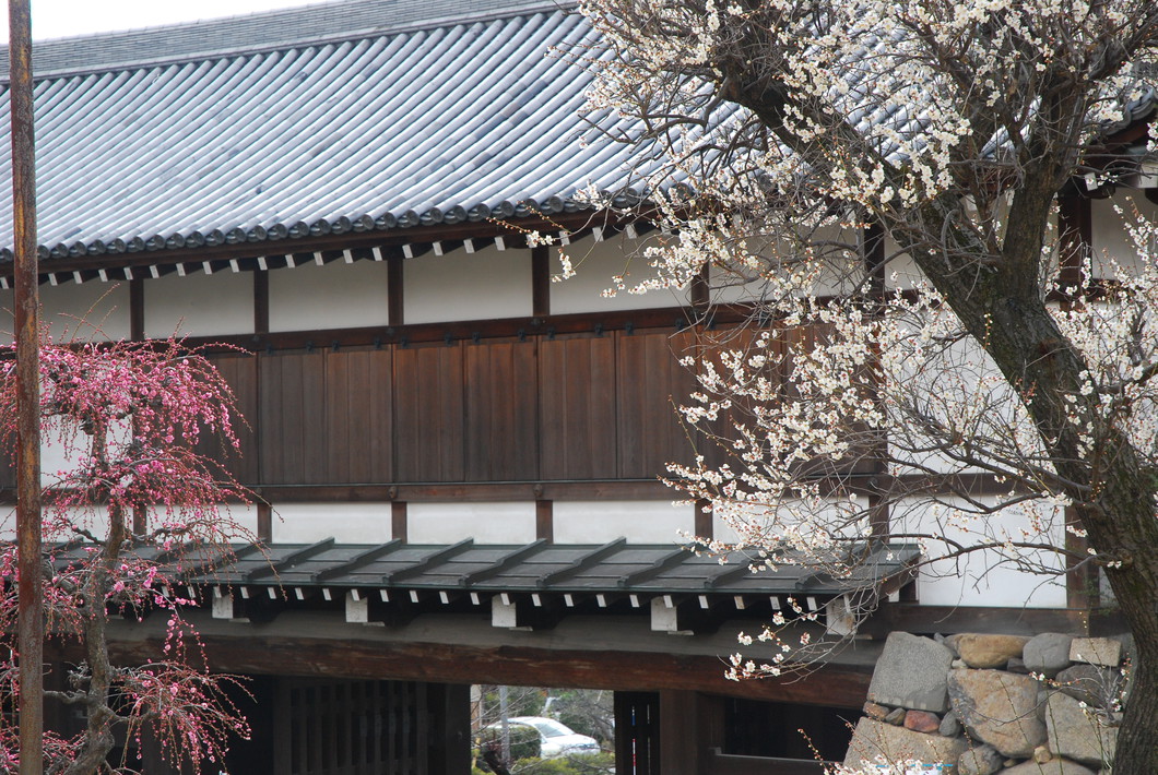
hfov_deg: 21.9
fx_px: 2996
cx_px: 579
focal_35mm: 93
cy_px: 388
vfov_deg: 14.8
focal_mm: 62
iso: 400
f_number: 7.1
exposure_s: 1/320
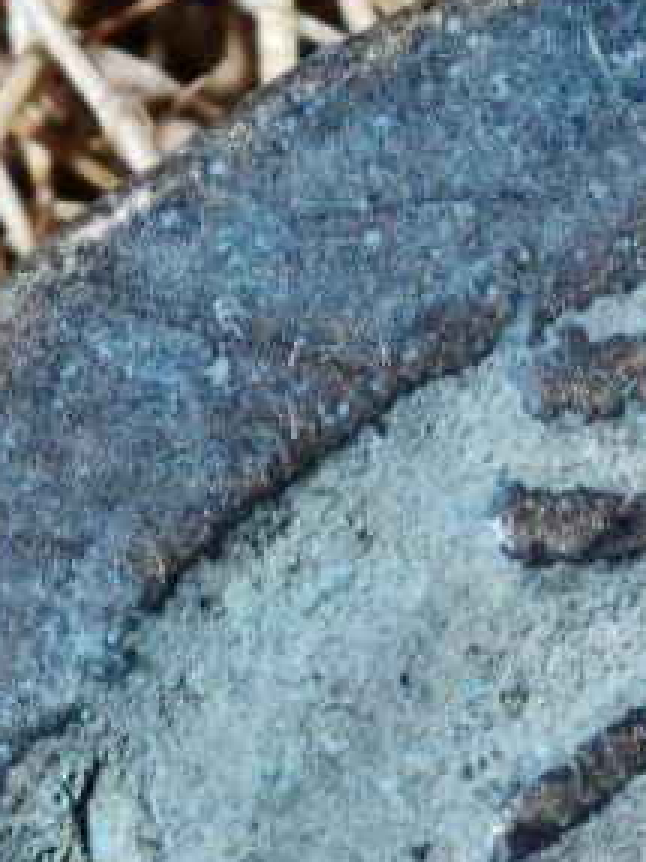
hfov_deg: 2.6
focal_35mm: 571
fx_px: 14218
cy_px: 1412
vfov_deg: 3.5
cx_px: 934
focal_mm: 9
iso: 160
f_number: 2
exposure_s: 1/100
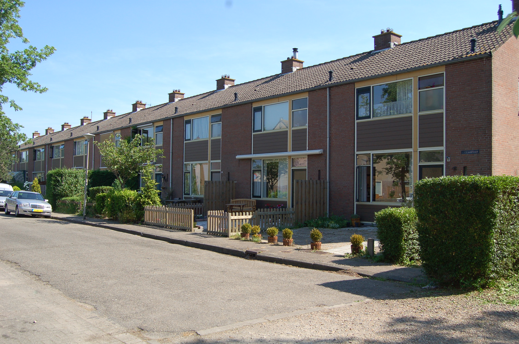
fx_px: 475
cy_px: 172
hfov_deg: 57.3
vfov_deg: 39.8
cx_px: 260
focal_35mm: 33
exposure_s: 1/500
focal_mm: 22
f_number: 5.6
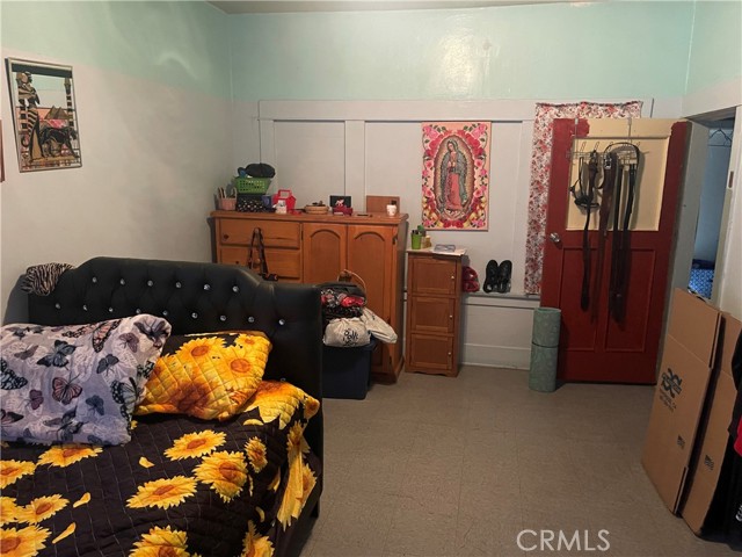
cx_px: 371
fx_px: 536
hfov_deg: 69.4
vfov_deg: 54.9
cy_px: 278
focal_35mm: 25
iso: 800
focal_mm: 5.1
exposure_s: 1/30
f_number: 1.6
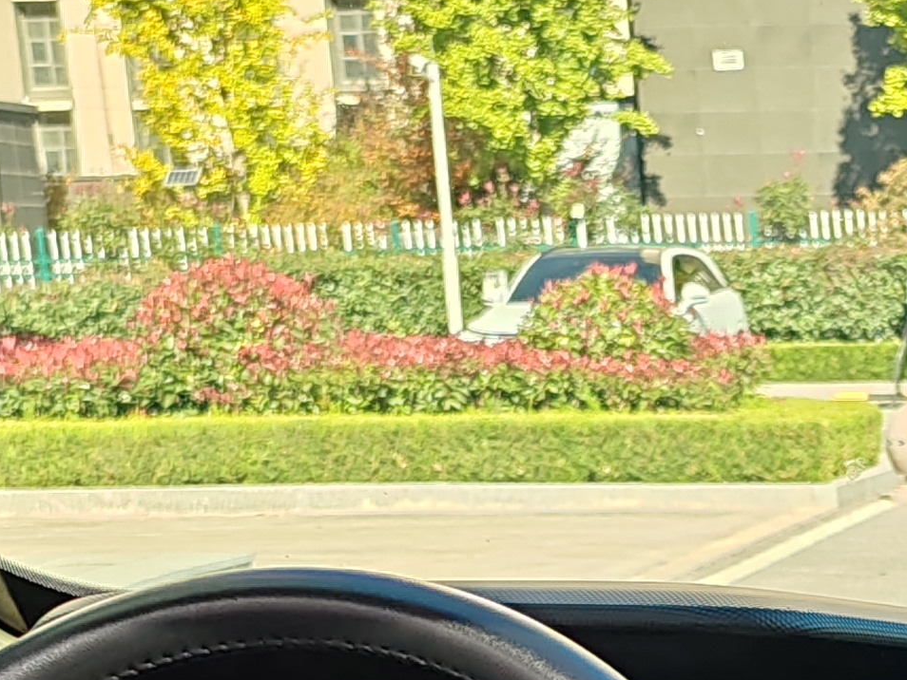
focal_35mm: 115
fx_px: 3014
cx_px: 1319
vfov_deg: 12.1
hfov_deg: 15.9
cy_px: 1103
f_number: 1.9
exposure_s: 1/100
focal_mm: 6.12
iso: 64
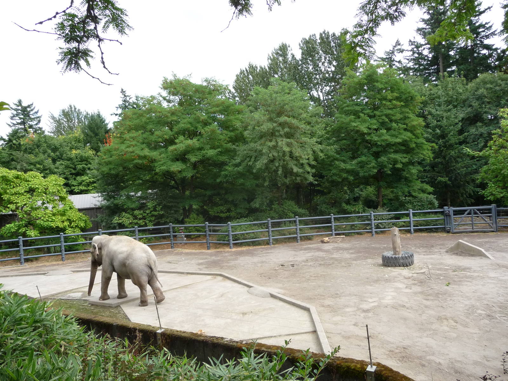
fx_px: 411
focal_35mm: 28
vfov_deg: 49.7
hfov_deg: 63.4
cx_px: 254
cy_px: 190
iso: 200
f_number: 3.3
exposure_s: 1/500
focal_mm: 4.7
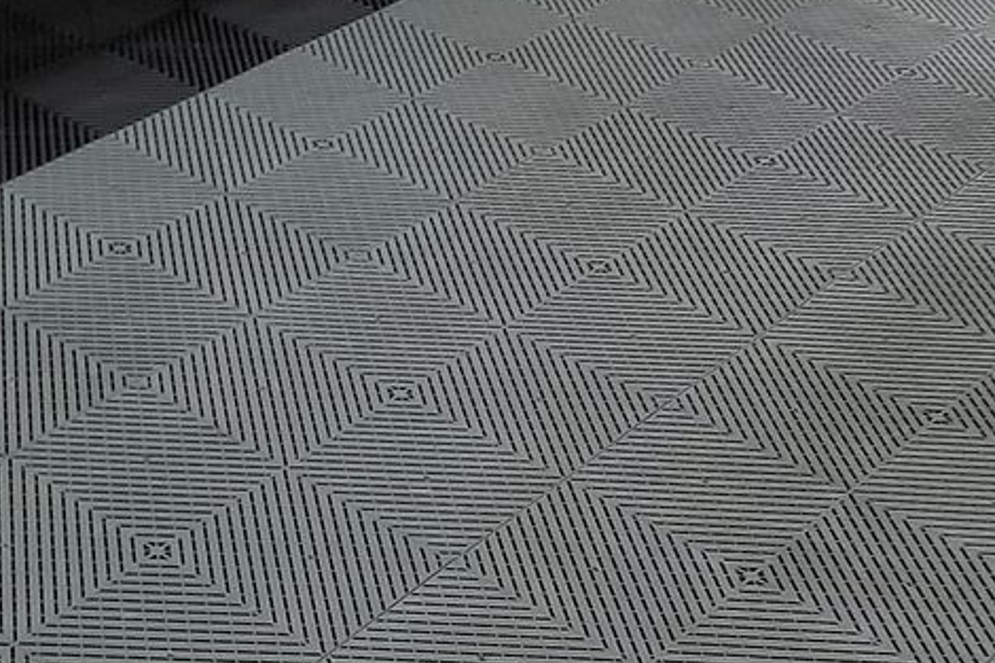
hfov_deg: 22.3
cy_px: -284
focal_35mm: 85
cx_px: -165
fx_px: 2348
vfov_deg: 15.1
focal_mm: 6.7
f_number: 1.8
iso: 140
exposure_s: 1/59
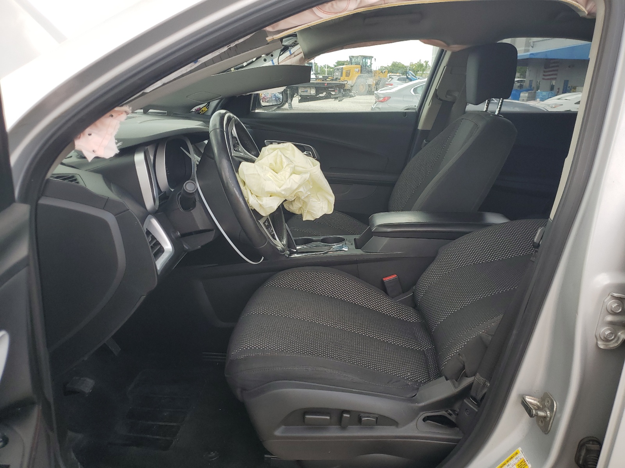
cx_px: 312
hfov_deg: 67.3
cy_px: 234
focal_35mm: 26
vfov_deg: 53.1
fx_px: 469
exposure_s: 1/435
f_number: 1.5
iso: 50
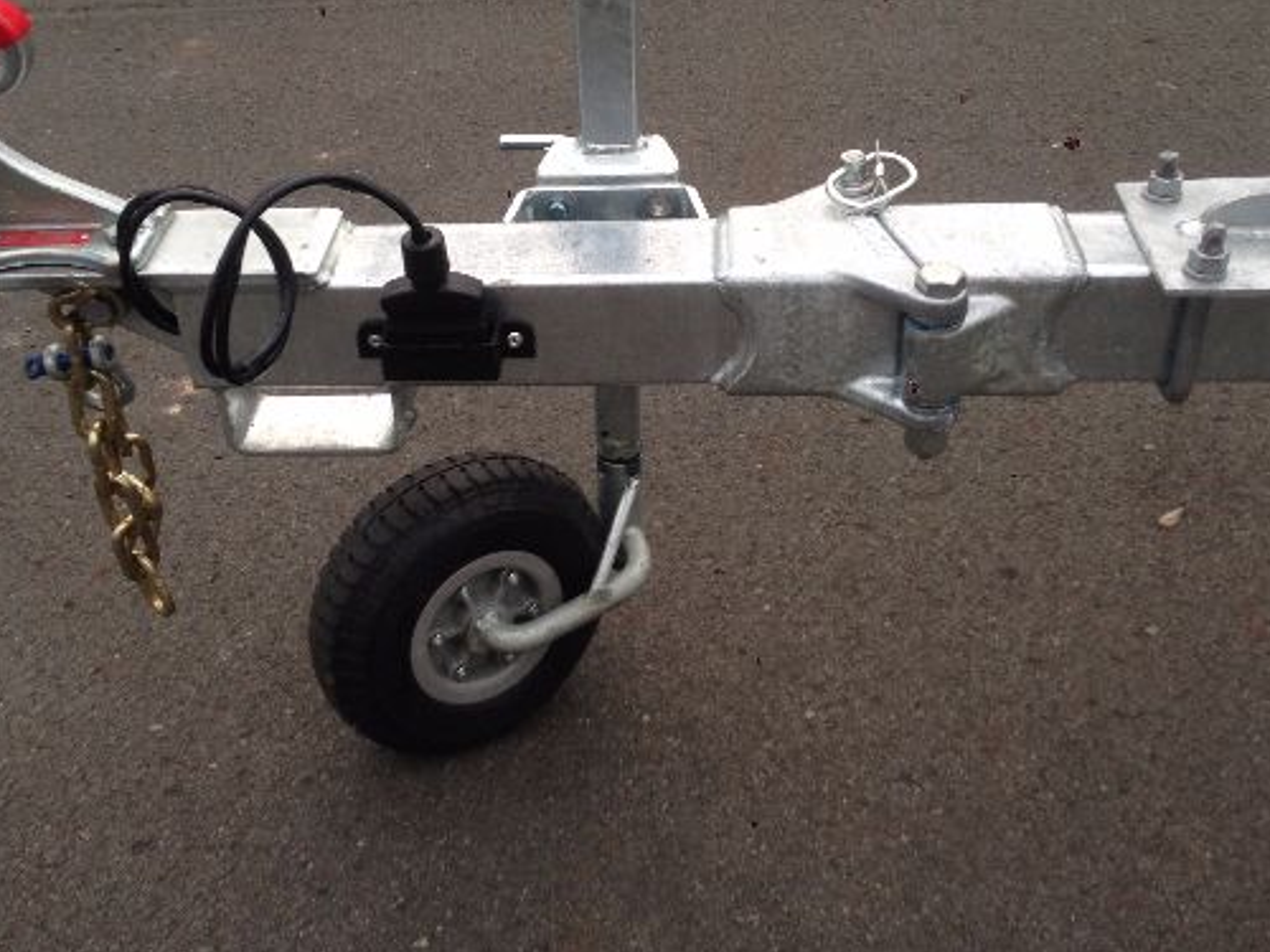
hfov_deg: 42.9
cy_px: 338
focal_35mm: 44
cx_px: 573
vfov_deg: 32.7
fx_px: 1614
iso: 50
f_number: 2.4
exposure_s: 1/40
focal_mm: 4.12
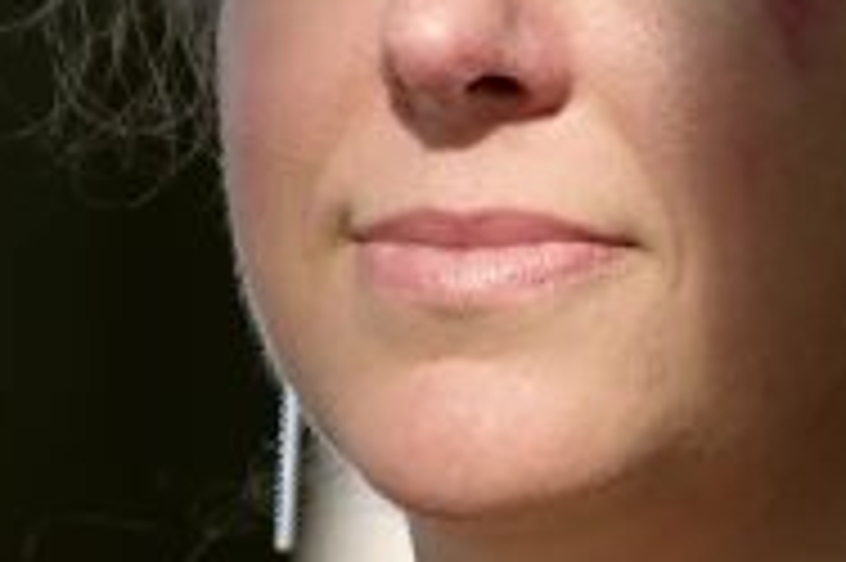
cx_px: 482
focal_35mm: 1277
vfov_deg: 1.1
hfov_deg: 1.6
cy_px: 535
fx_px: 29983
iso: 64
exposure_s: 1/125
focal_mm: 200
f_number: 4
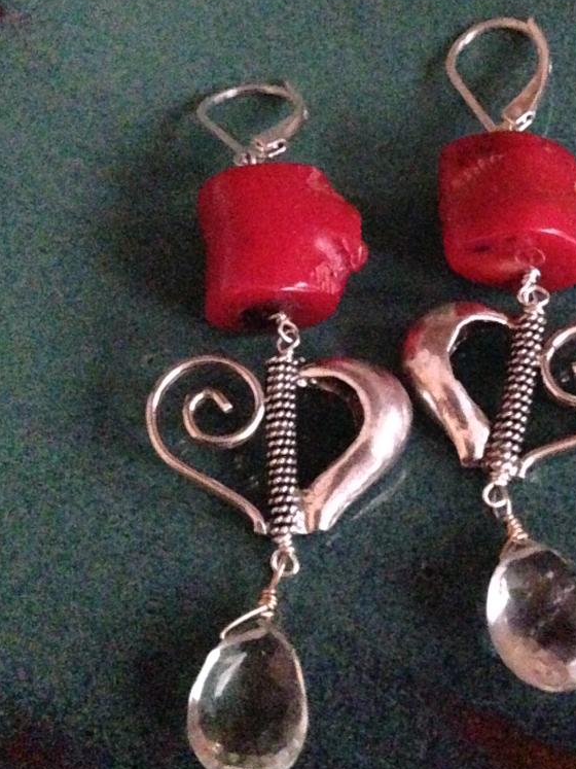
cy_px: 328
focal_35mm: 53
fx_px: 1176
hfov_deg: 27.1
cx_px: 444
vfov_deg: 36.1
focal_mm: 4.12
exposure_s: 1/15
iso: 3200
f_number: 2.4
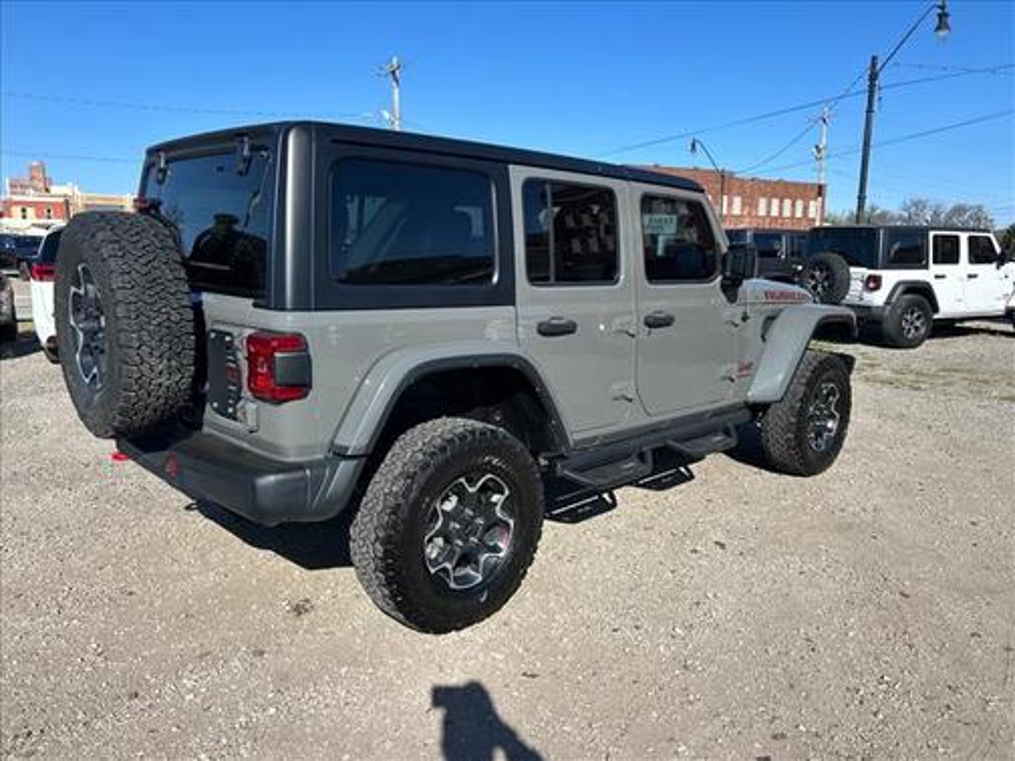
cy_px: 380
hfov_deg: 67.3
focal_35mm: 26
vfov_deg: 53.1
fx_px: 762
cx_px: 508
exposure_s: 1/3704
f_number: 1.5
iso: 50
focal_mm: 5.7
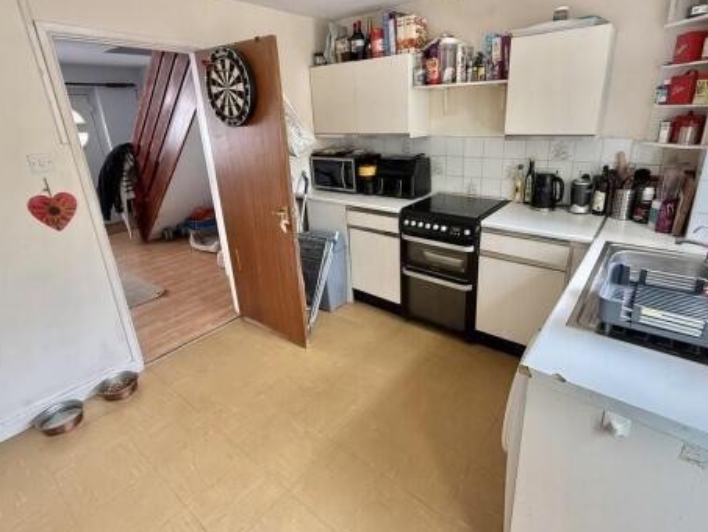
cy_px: 232
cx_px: 382
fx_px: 368
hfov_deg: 87.6
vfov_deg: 71.3
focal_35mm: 18
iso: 320
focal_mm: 2.22
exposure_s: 1/99
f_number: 2.2
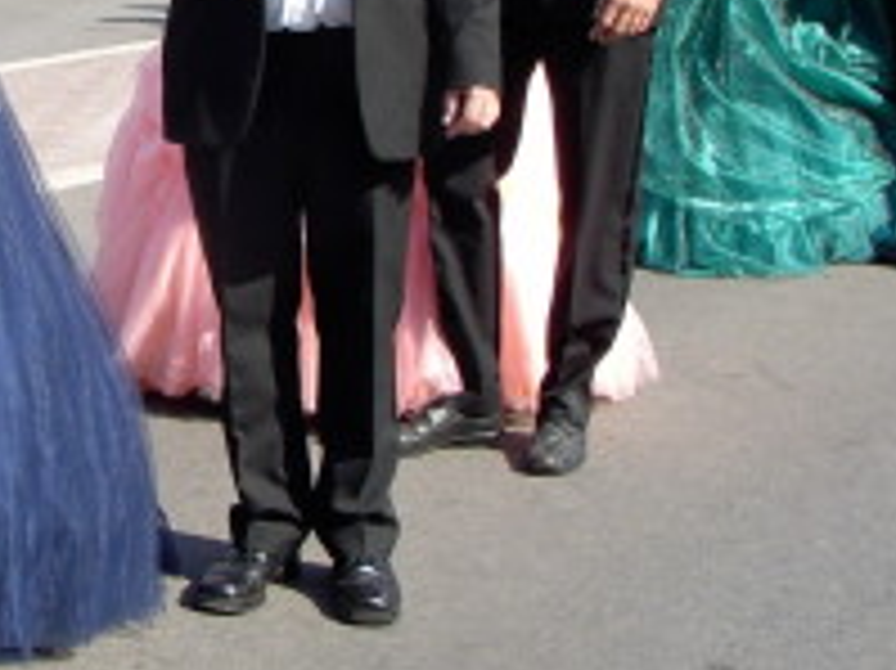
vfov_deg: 13.2
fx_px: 2871
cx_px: -77
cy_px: 54
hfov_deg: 17.2
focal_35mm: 111
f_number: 4.5
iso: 70
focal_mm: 7.1
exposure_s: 1/220
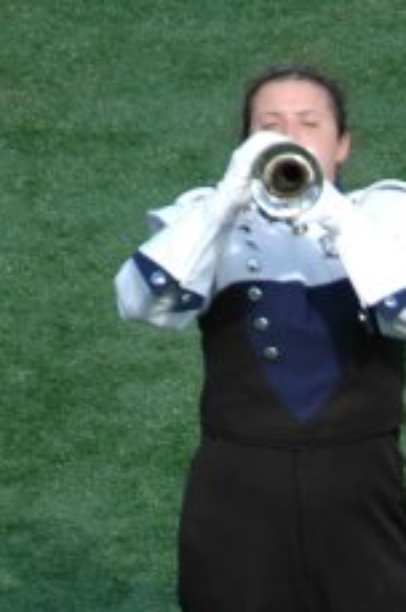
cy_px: 567
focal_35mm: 1571
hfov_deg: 0.9
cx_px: 287
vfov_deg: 1.3
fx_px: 26655
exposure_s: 1/320
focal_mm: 400
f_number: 5.6
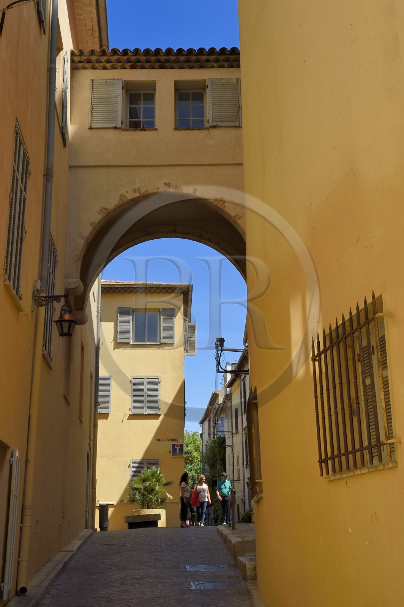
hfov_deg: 31.8
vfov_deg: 46.4
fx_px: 708
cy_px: 304
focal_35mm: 42
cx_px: 202
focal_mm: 42
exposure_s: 1/125
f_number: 16
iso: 200
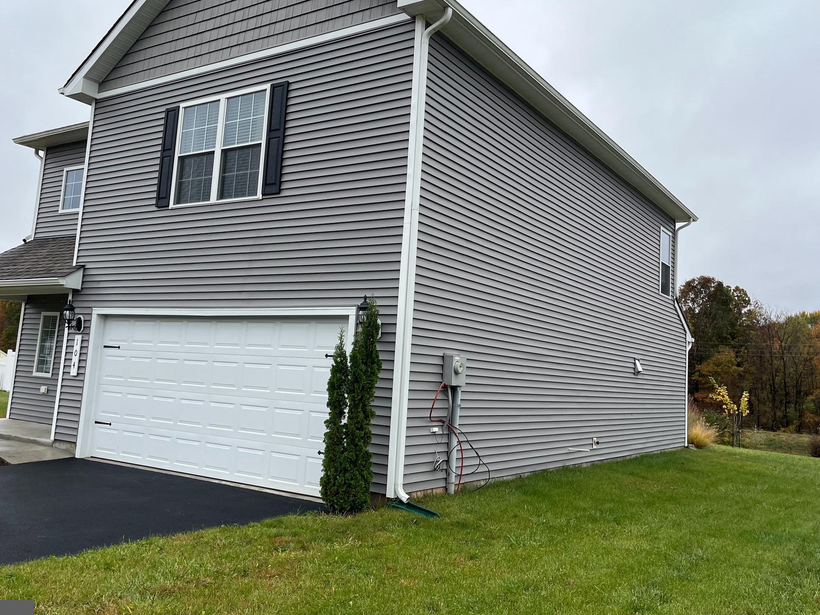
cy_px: 272
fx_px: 734
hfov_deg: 58.4
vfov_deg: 45.4
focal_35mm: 31
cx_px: 403
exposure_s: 1/1536
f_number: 1.6
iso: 50
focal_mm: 5.1
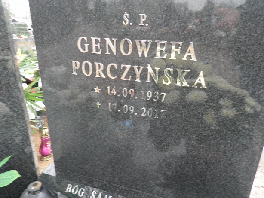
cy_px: 96
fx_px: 191
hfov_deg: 69.4
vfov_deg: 54.9
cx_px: 135
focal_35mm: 25
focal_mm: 4.3
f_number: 3.3
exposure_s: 1/30
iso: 125
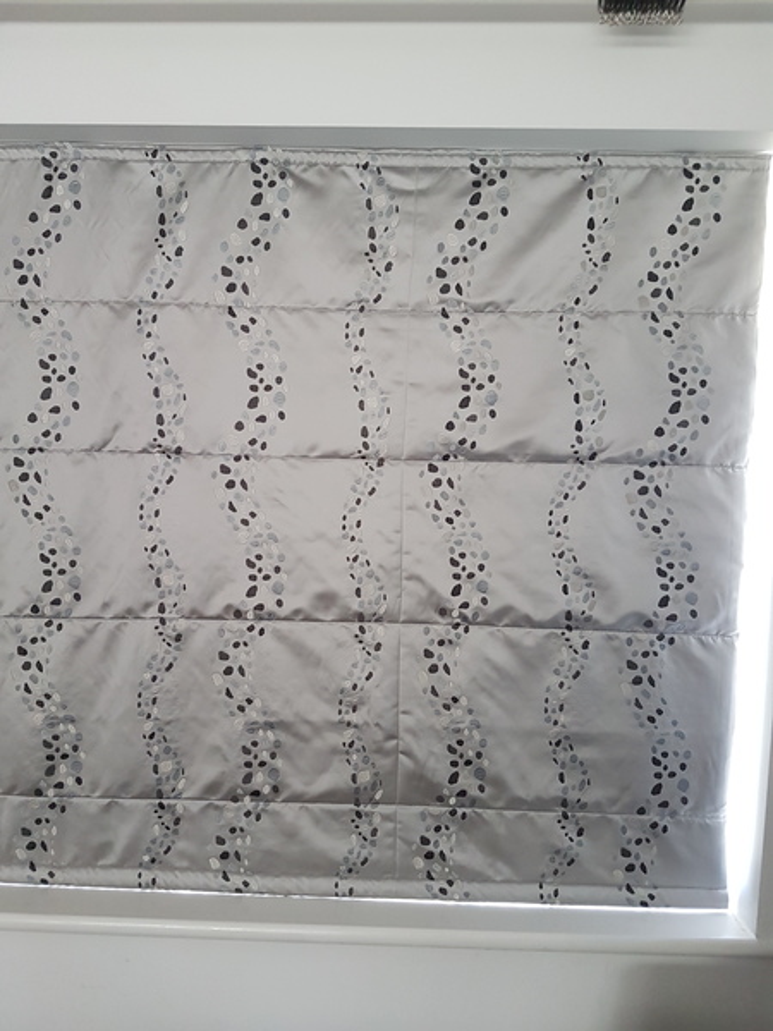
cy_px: 516
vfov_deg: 67.3
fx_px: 774
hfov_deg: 53.1
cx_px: 386
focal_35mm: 26
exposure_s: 1/33
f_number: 1.7
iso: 160
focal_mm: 4.2
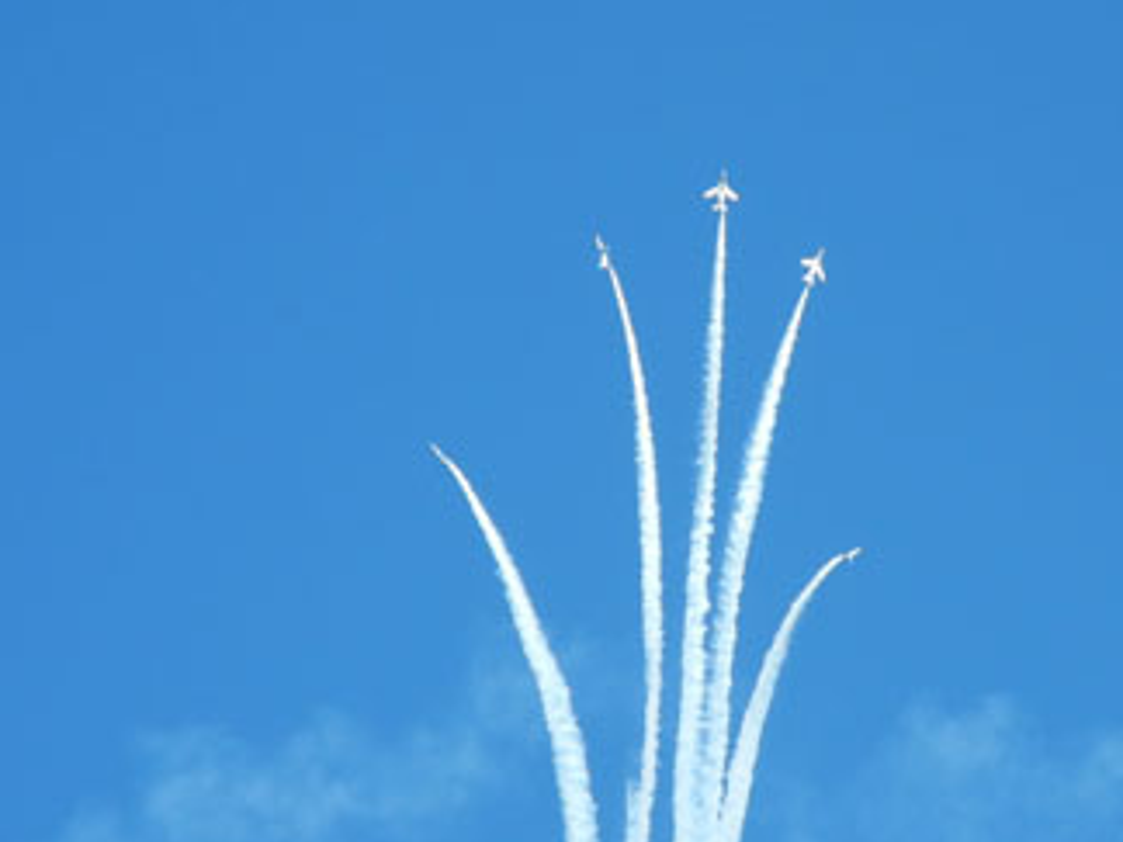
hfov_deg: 5.4
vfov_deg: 4.0
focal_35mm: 370
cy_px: 385
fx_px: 12003
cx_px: 731
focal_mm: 42.6
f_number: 5.6
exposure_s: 1/362
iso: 100
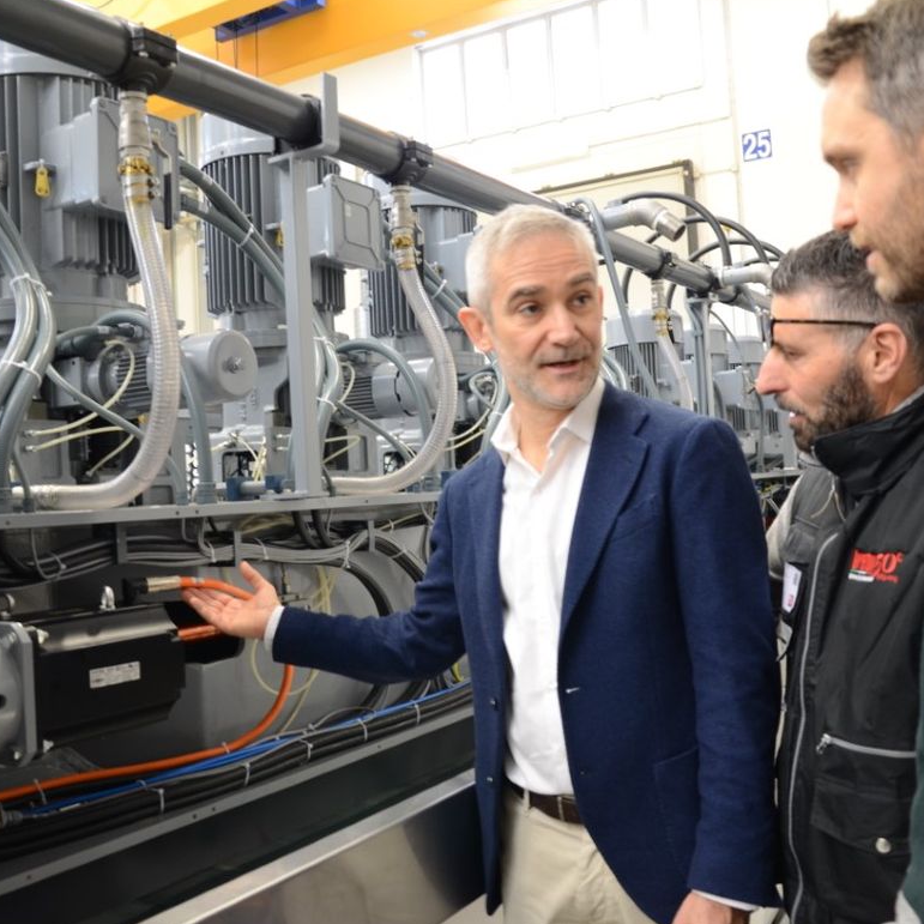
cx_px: 454
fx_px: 1017
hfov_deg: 48.9
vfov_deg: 48.9
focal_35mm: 34
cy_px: 467
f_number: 3.5
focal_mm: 17
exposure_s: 1/13
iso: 400
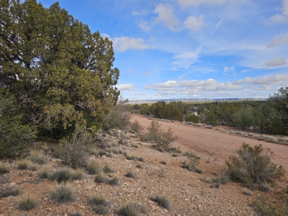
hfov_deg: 73.9
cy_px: 108
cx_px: 144
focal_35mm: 23
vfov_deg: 58.9
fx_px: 191
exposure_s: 1/631
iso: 10
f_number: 1.7
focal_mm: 6.3
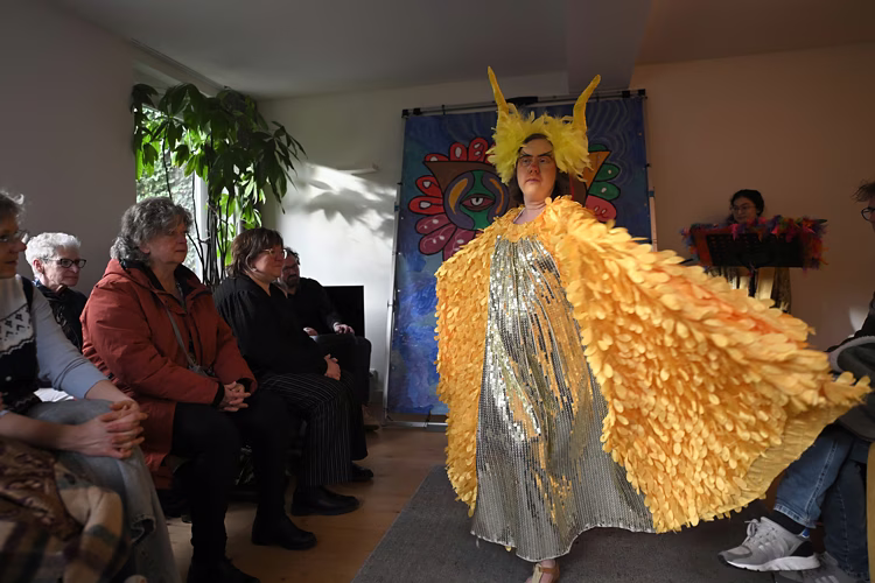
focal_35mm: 24
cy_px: 292
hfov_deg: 73.7
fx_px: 583
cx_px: 438
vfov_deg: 53.1
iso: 640
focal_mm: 24
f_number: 2.5
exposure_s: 1/160
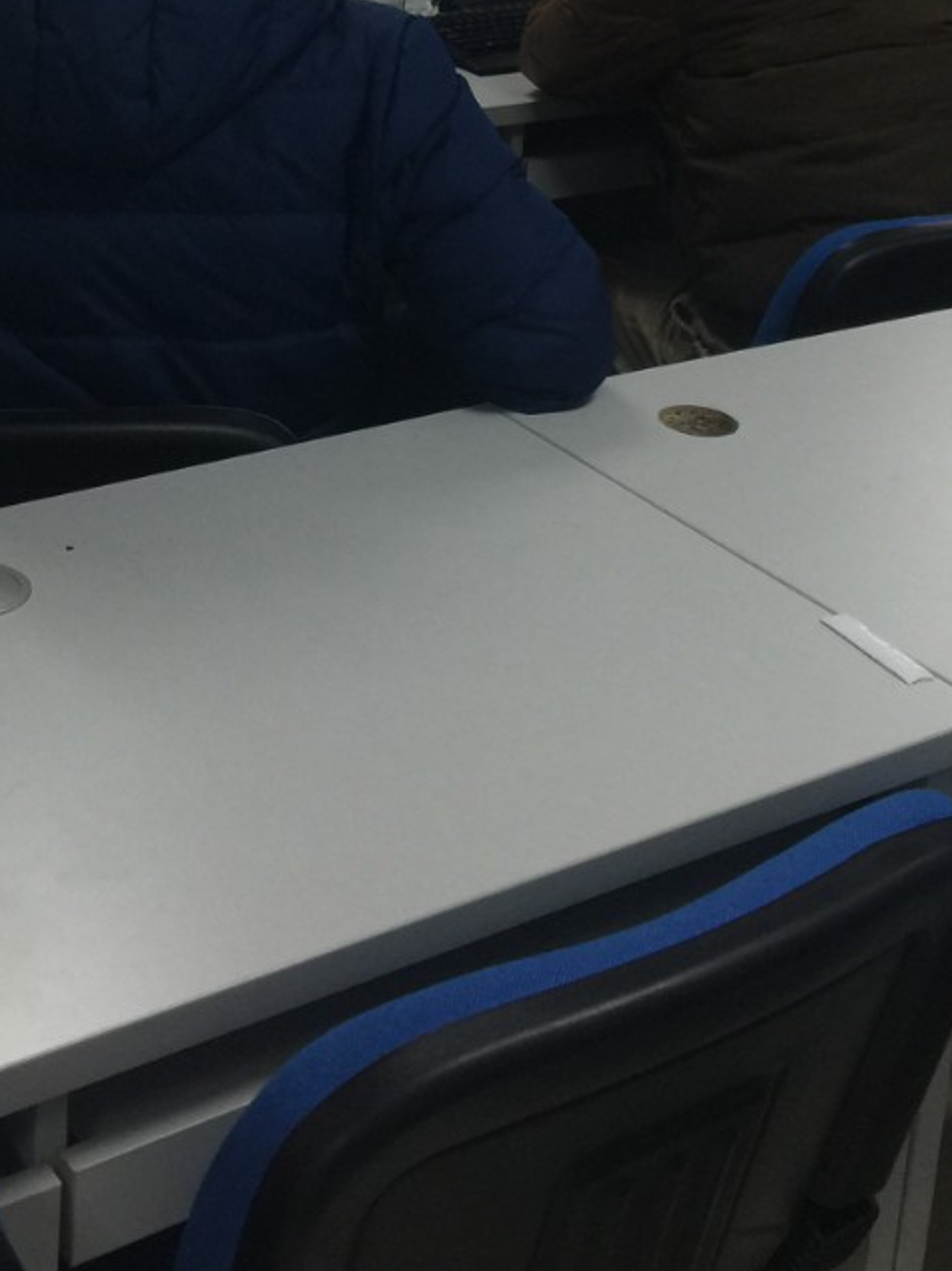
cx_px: 307
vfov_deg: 30.0
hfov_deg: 23.9
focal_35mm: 61
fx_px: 2238
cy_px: 61
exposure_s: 1/17
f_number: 2.2
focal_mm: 4.15
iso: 50
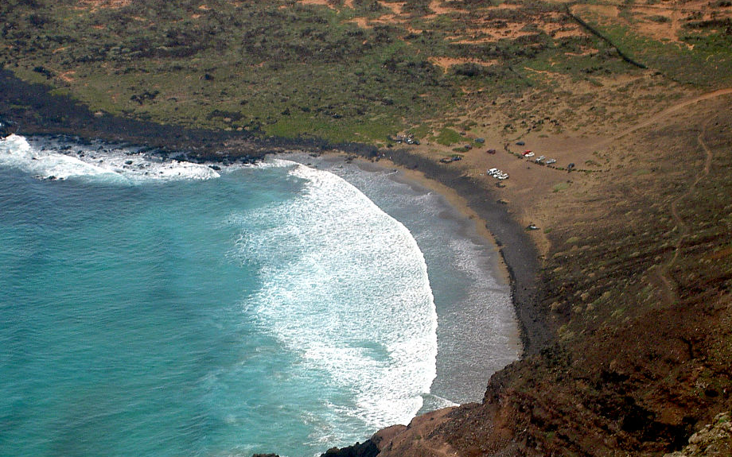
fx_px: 2813
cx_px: 299
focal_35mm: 141
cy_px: 298
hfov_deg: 14.8
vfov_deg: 9.3
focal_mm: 16.8
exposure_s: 1/160
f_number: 4.9
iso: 50
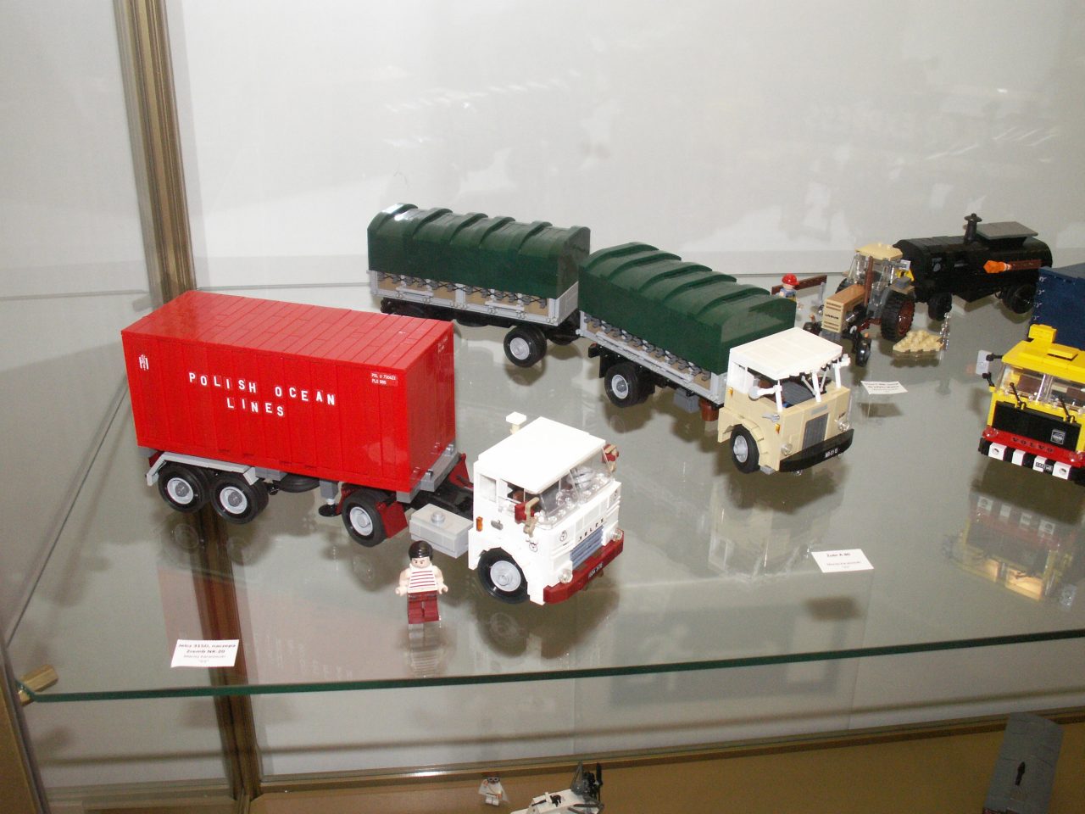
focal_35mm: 35
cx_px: 542
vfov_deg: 40.7
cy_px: 407
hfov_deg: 52.6
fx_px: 1097
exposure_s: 1/60
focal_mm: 5.86
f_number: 2.8
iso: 160
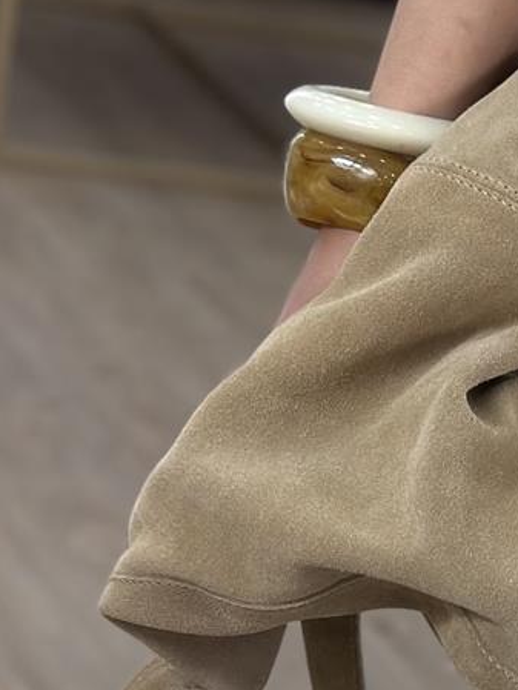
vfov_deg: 11.3
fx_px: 3410
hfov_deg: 8.4
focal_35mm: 171
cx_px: 908
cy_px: 891
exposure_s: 1/141
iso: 64
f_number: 1.78
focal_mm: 6.86
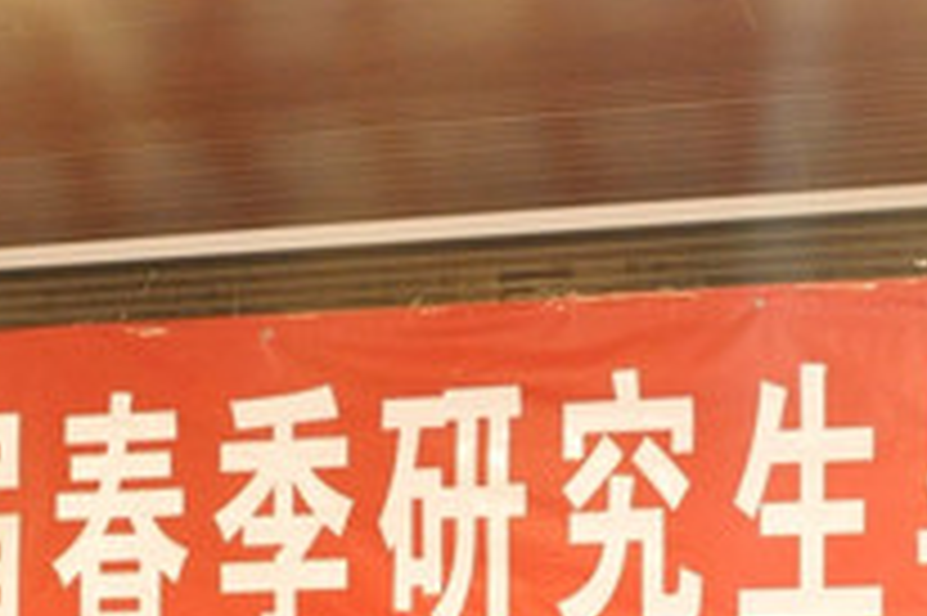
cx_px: 432
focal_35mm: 112
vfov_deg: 11.7
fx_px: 2882
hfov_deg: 18.3
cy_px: 915
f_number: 5.6
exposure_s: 1/30
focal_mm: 24
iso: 2500
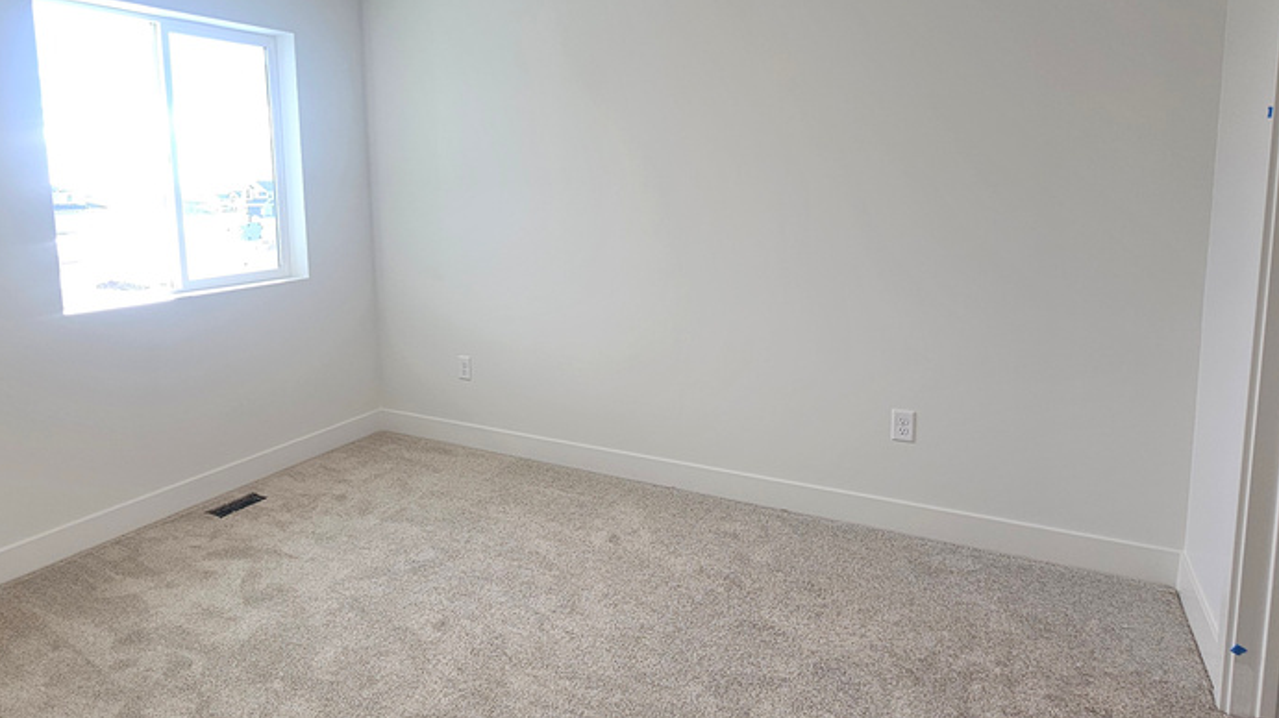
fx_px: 712
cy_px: 272
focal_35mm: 21
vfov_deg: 53.0
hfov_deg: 82.8
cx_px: 507
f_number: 2.2
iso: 50
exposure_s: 1/135
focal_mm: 2.2
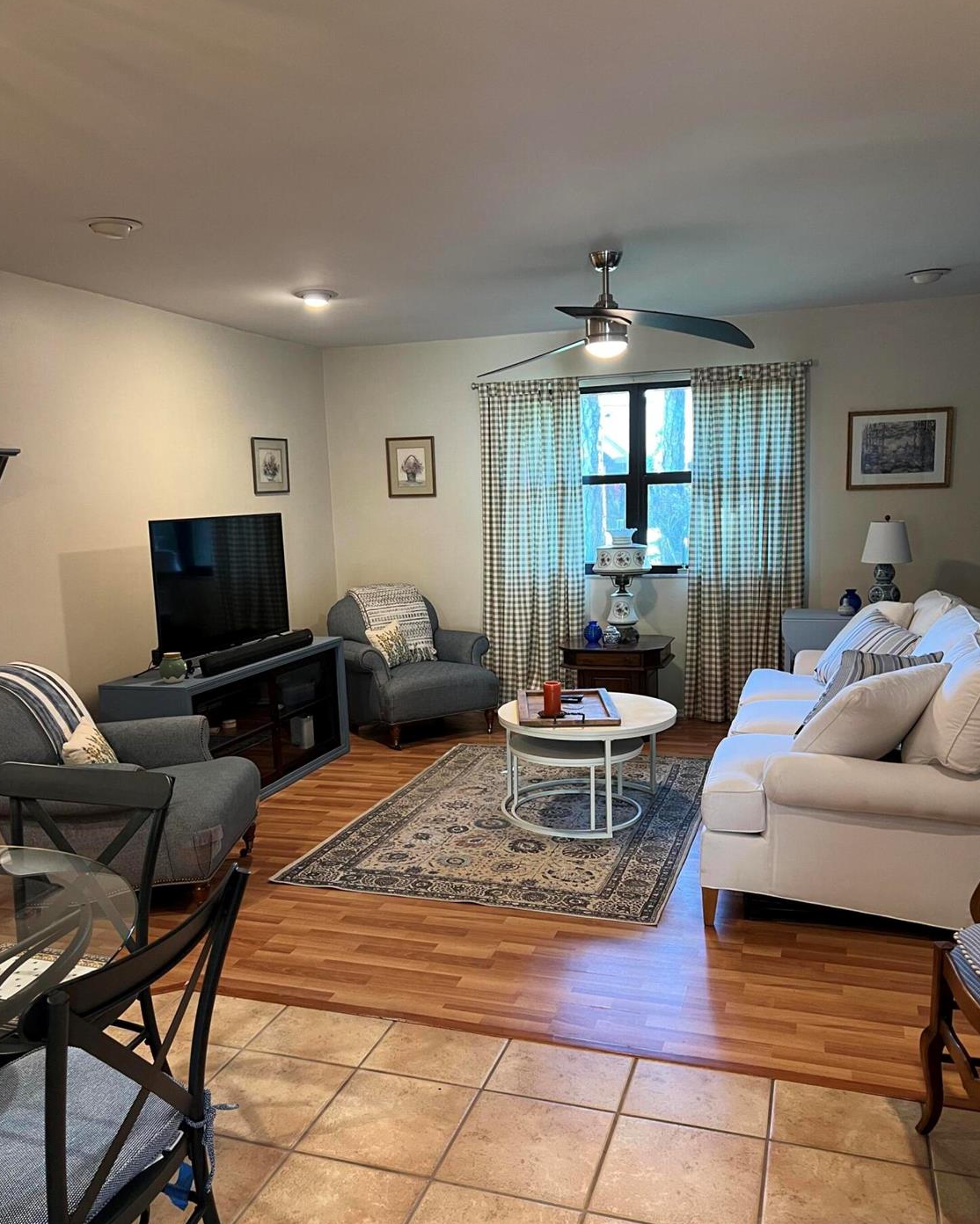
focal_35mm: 28
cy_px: 651
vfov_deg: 62.1
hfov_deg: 51.5
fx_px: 1015
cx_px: 486
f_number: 1.5
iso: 200
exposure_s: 1/60
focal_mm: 5.7
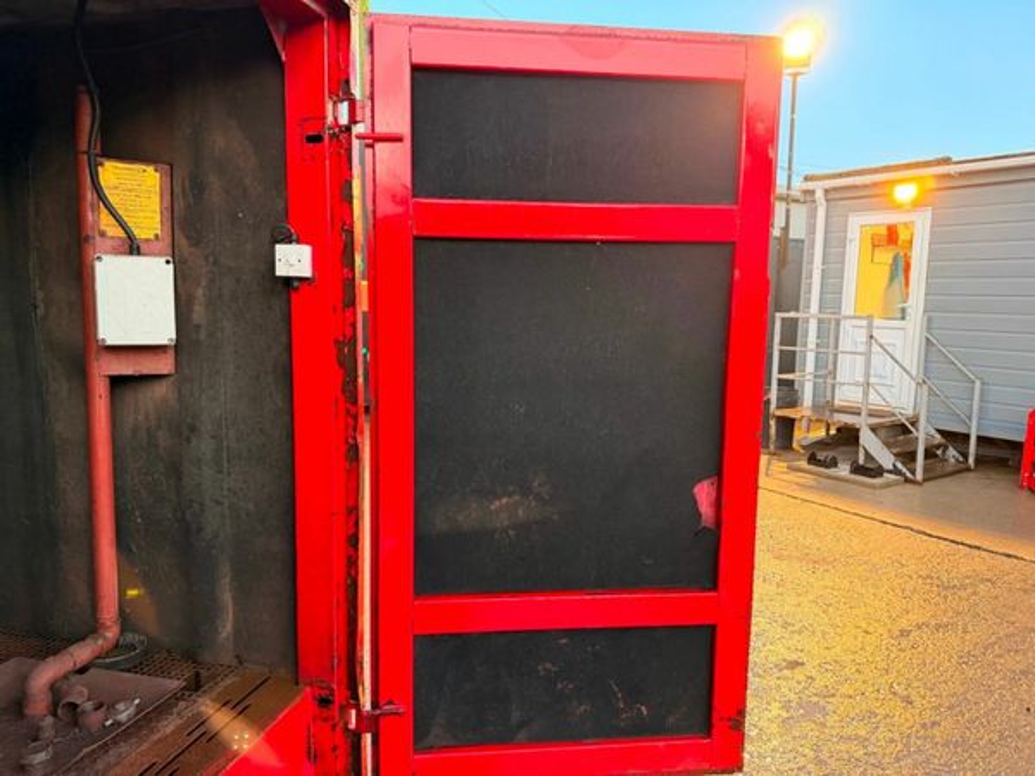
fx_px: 718
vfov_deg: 56.8
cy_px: 388
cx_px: 518
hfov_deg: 71.6
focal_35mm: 24
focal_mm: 6.76
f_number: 1.78
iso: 400
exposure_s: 1/50
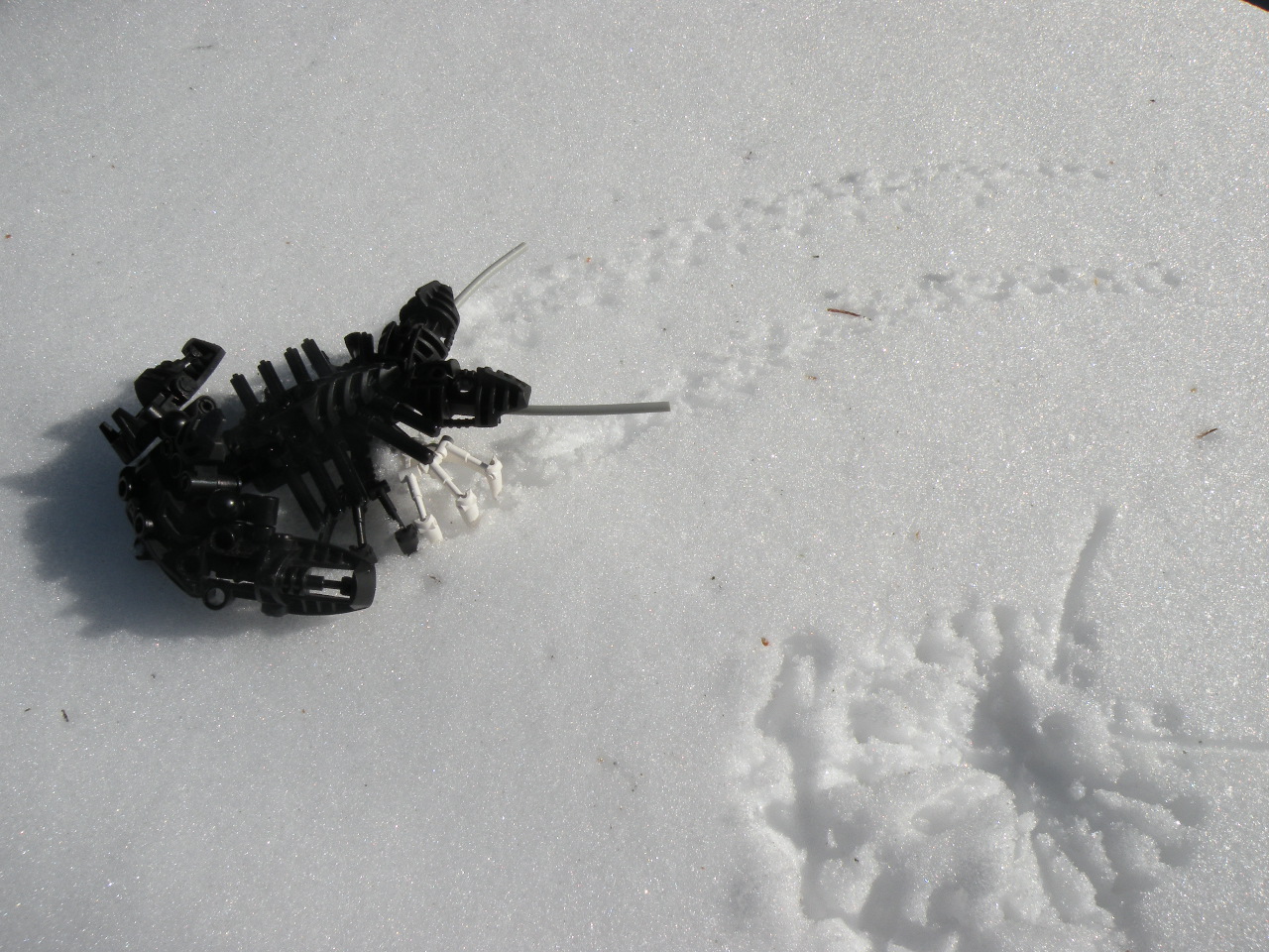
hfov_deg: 65.3
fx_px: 990
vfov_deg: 51.4
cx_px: 634
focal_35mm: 27
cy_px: 476
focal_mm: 4.7
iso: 64
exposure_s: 1/428
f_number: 8
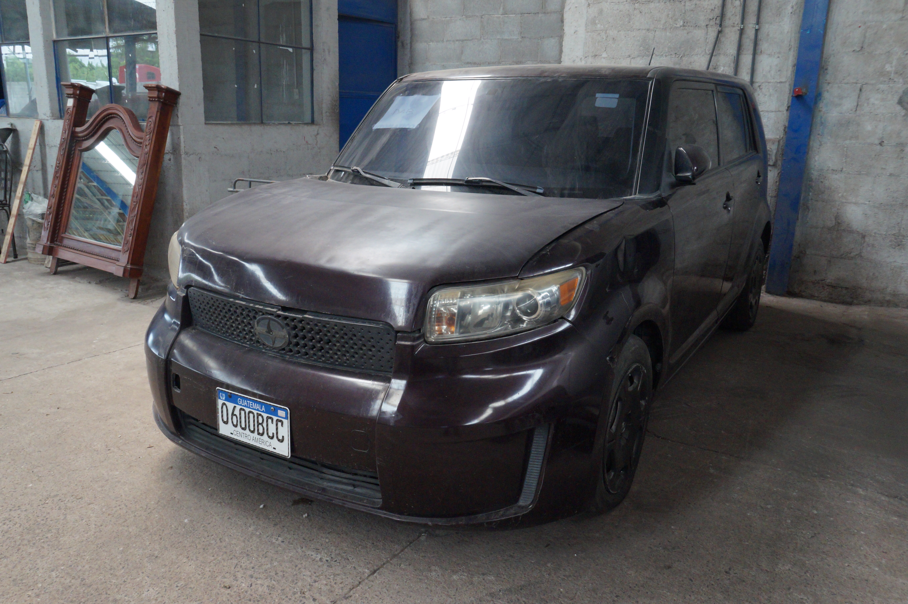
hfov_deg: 67.4
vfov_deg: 47.9
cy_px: 302
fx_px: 681
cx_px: 454
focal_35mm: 27
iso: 1600
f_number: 10
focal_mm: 18
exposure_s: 1/100
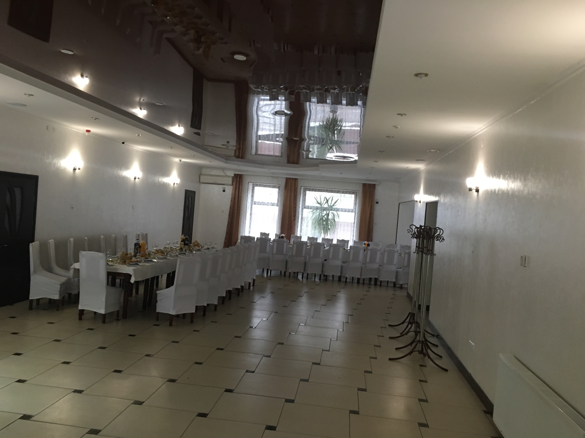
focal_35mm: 29
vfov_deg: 48.2
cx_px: 292
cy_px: 219
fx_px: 490
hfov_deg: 61.7
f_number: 2.2
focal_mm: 4.15
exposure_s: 1/33
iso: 160
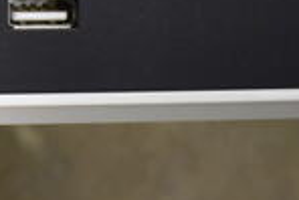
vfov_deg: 9.6
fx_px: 1181
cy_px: -6
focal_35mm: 142
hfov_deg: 12.7
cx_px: -295
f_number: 4
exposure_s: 1/60
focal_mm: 23
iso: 1000
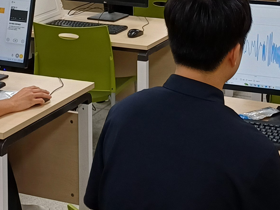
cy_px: -26
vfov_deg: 16.8
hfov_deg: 22.8
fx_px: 688
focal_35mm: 85
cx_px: 212
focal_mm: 4.65
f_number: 1.8
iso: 50
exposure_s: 1/60
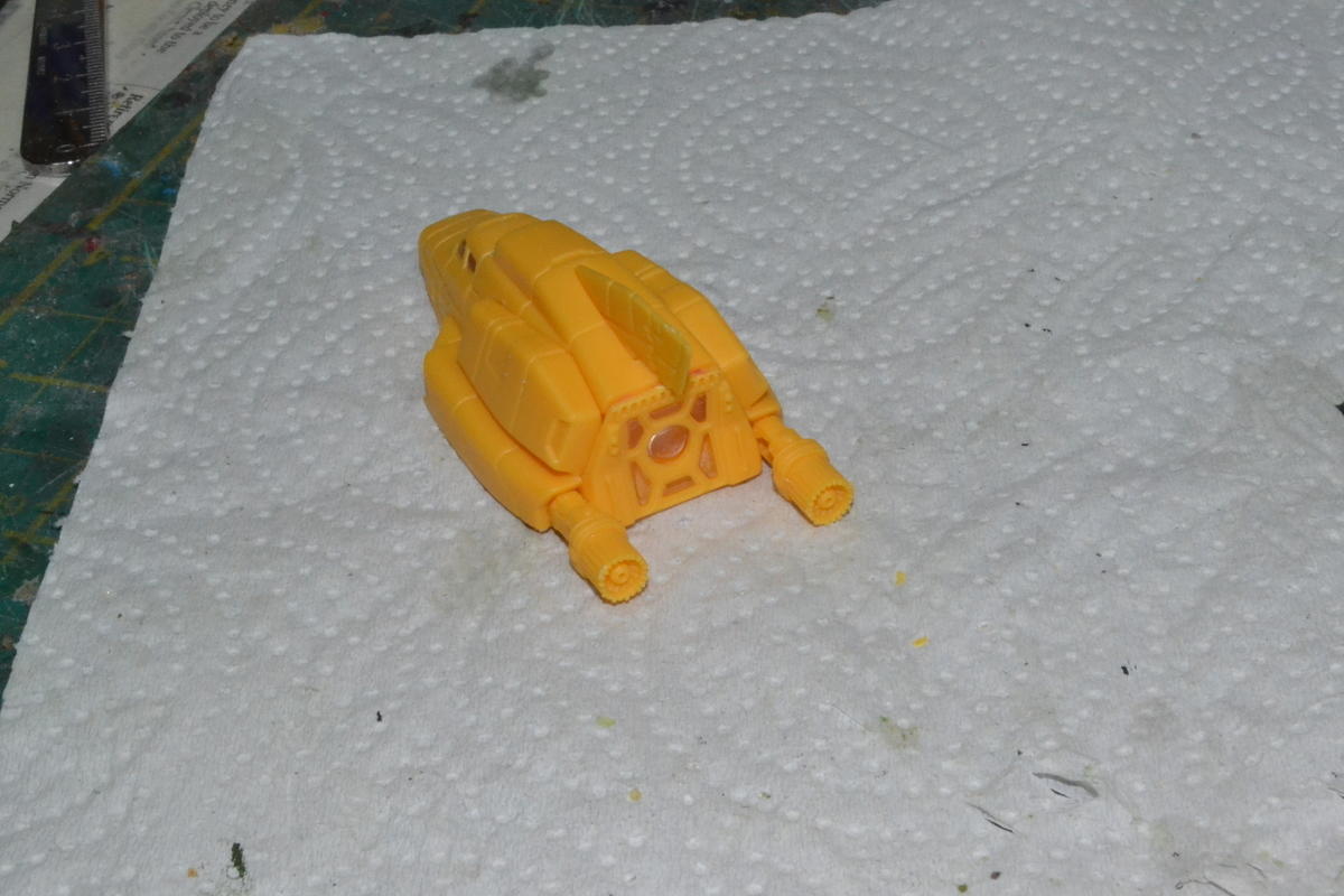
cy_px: 448
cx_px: 672
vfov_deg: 22.6
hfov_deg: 33.4
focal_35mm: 60
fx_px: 2240
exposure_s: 1/60
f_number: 36
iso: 3200
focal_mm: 40
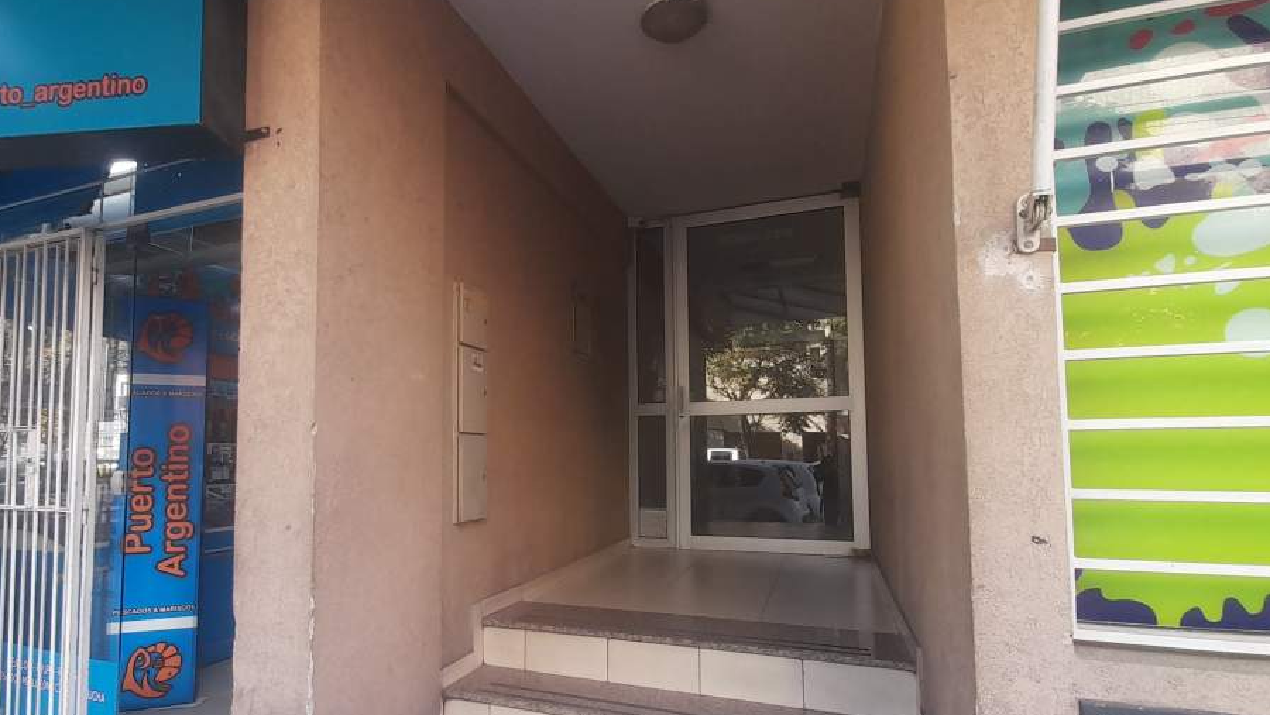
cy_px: 393
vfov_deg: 58.3
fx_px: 640
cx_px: 549
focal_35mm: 19
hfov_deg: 89.0
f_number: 2.2
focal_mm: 1.42
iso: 40
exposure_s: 1/50
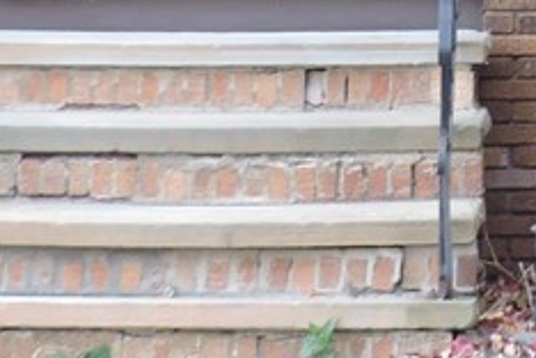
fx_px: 2367
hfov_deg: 12.0
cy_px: -415
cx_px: 944
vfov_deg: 8.1
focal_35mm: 159
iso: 280
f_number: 3.3
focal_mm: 6.2
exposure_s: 1/50
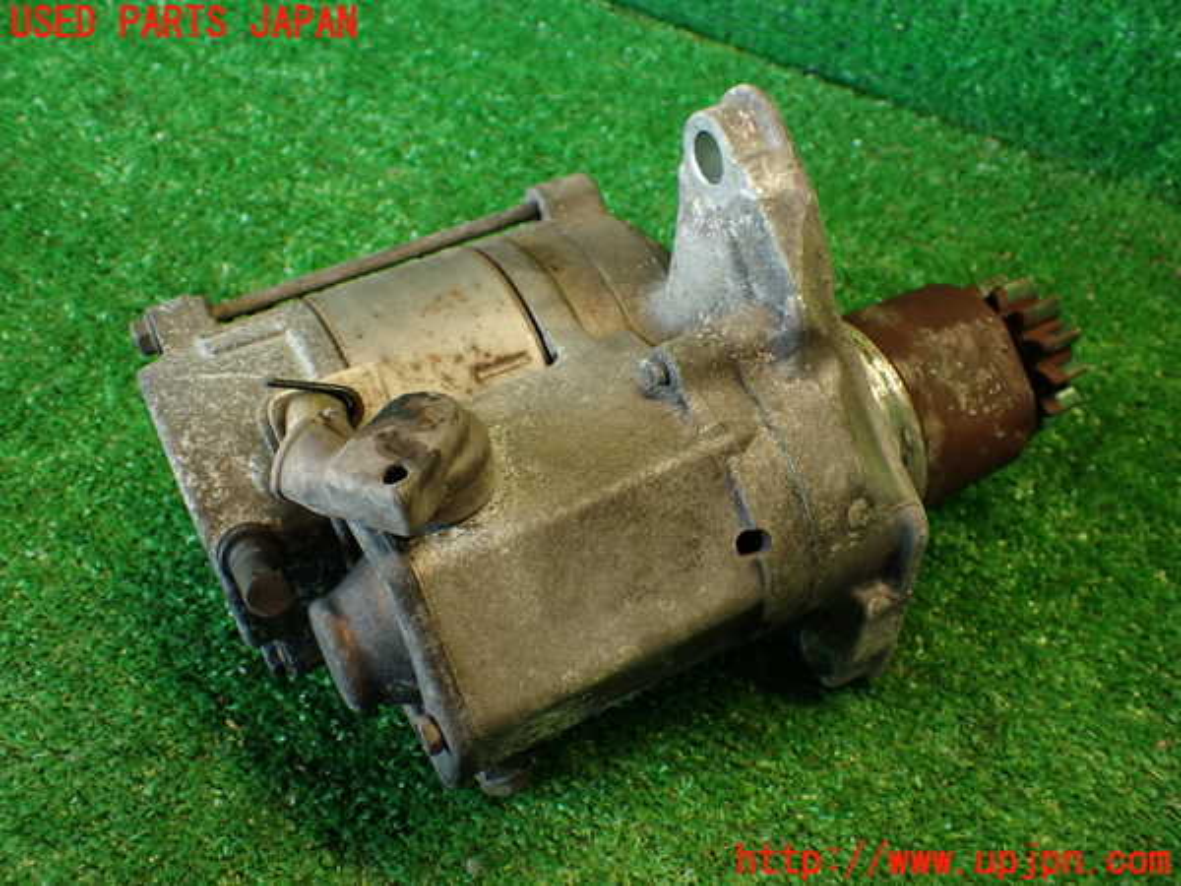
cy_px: 443
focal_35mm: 32
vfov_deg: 44.2
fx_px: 1092
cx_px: 590
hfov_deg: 56.8
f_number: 2.4
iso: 250
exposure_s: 1/30
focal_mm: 5.79
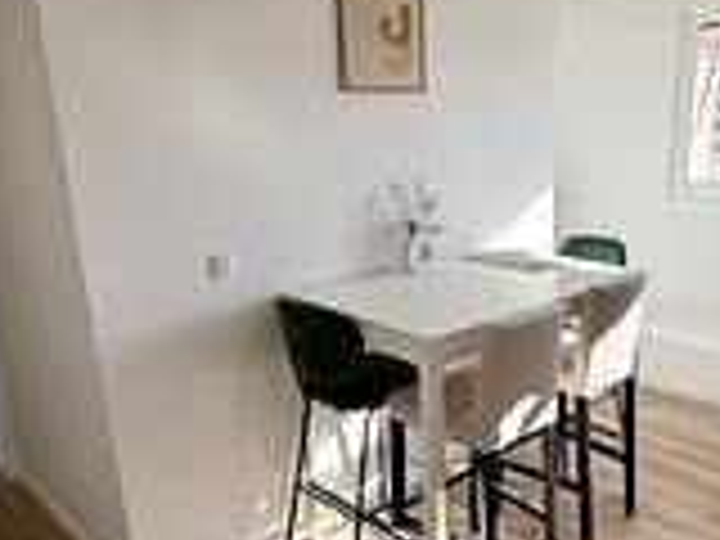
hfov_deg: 51.0
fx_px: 728
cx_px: 518
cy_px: 320
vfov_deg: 40.5
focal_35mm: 35
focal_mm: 2.22
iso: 40
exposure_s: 1/240
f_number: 2.2
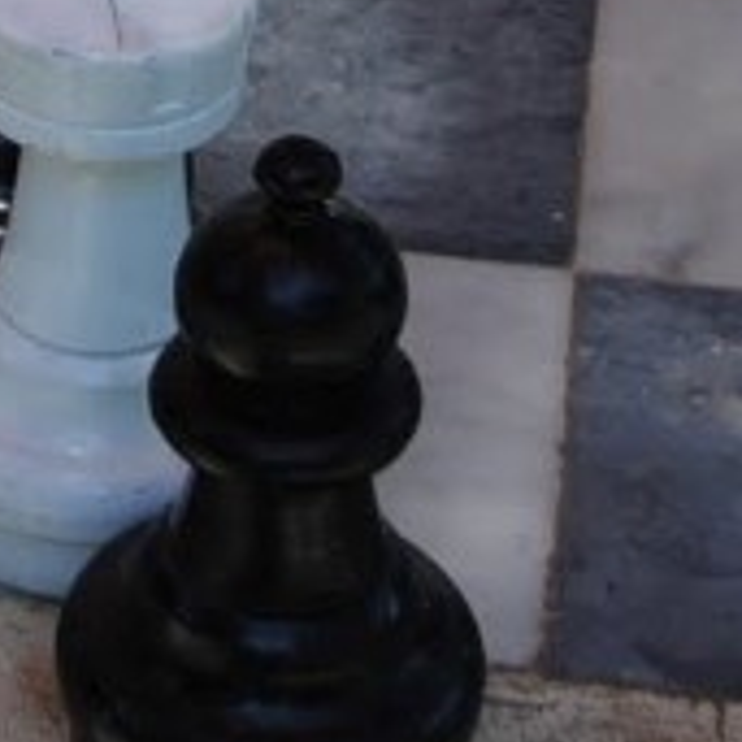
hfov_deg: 10.6
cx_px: -132
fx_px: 3949
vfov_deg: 10.2
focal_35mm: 163
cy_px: -538
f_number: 6.3
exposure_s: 1/160
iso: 100
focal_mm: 19
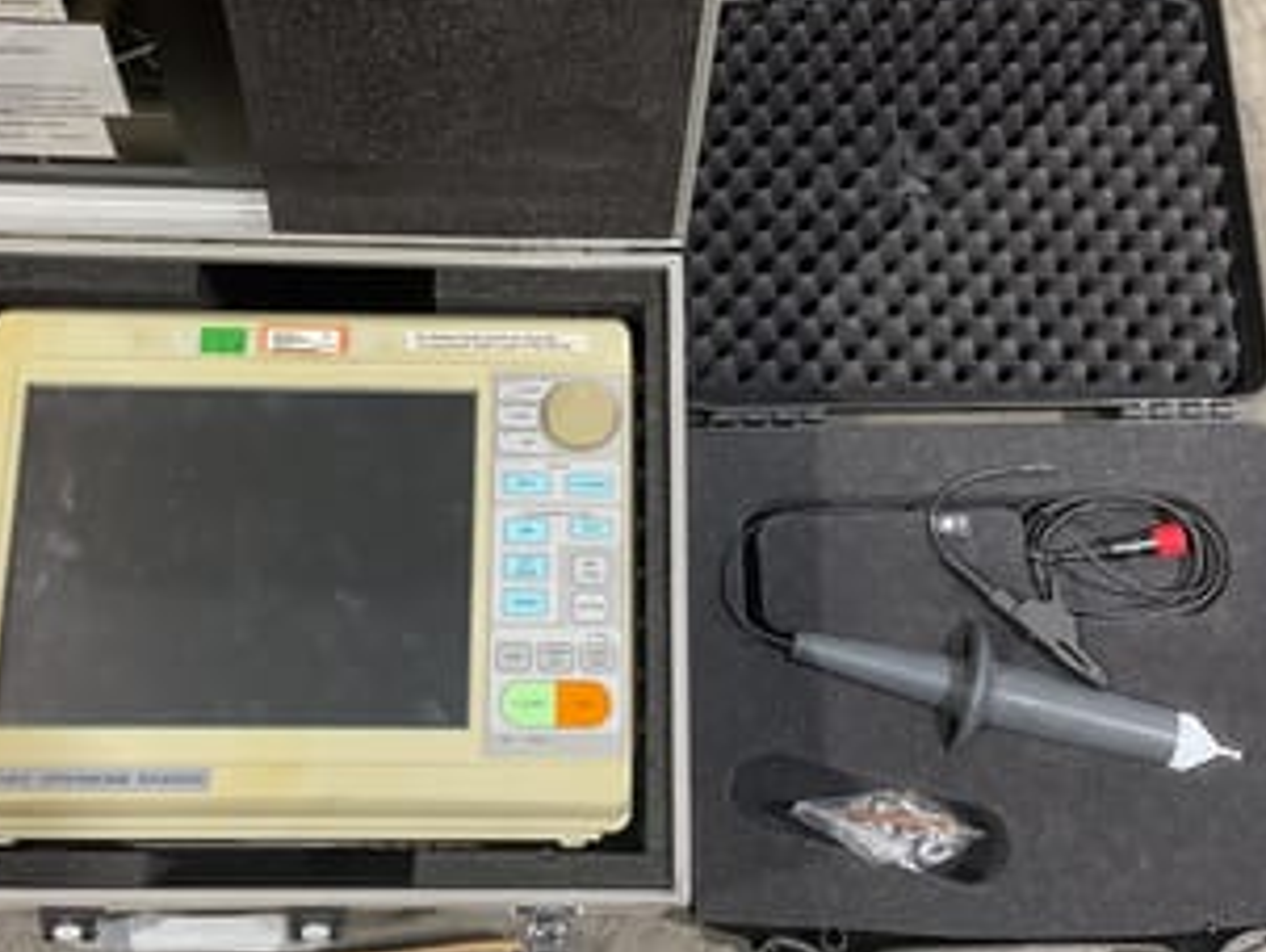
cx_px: 579
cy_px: 413
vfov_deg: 30.3
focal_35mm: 48
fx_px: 1757
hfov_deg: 39.6
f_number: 1.8
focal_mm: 3
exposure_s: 1/50
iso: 80
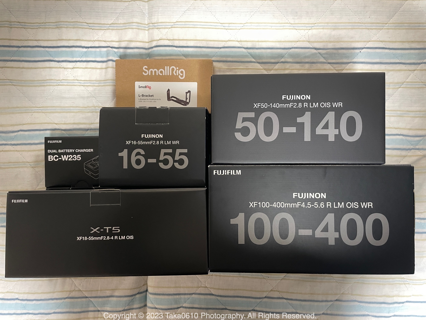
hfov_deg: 67.3
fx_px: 320
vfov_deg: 53.1
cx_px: 213
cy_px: 160
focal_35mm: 26
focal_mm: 4.2
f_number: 1.6
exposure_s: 1/50
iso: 200
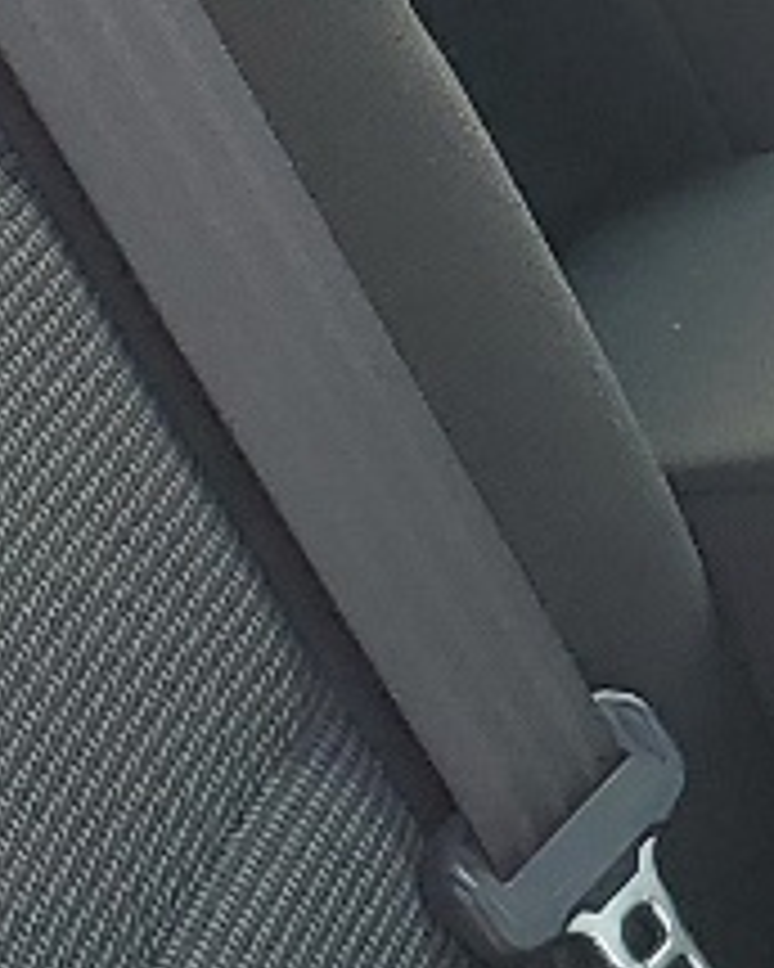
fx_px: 5412
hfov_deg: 7.7
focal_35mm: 189
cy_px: 104
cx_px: 1768
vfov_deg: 10.2
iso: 50
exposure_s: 1/227
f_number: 1.5
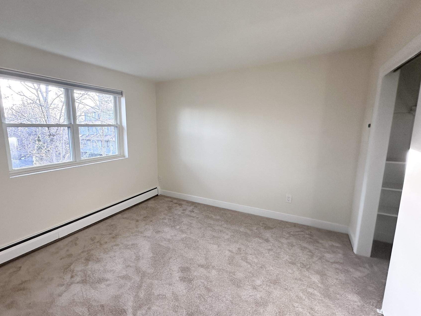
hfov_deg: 90.0
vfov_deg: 74.7
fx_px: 207
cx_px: 171
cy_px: 164
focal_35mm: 17
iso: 160
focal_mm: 2.22
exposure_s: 1/99
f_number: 2.2
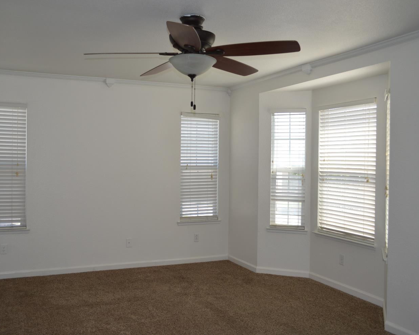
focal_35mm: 34
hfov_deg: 52.8
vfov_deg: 43.4
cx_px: 189
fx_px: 422
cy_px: 167
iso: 180
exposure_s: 1/125
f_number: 4
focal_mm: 20
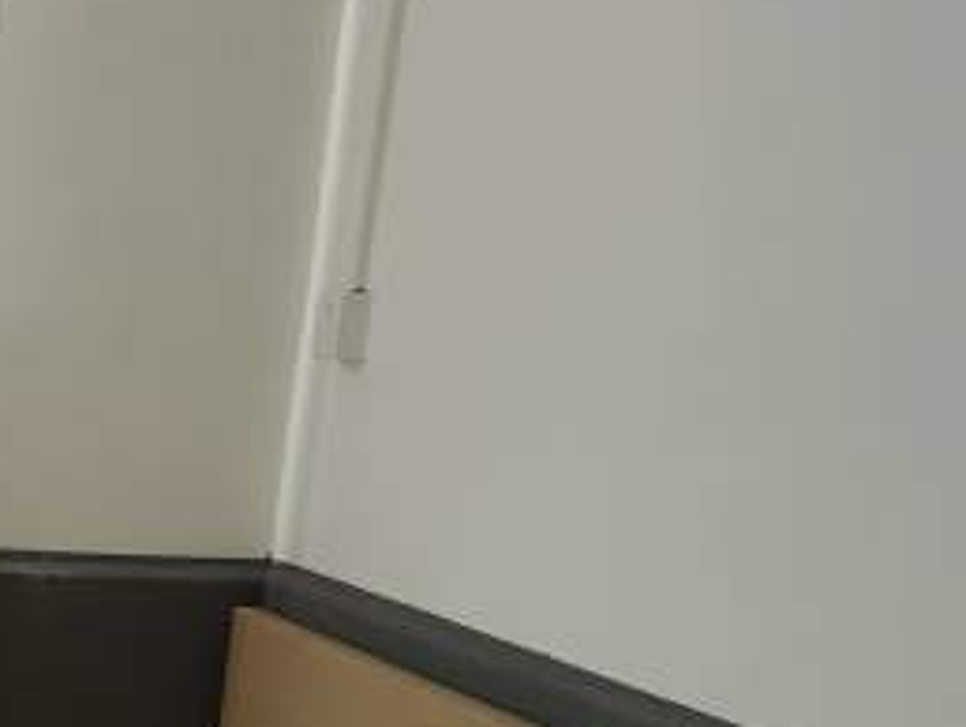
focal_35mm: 93
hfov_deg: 18.7
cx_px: -468
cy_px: 978
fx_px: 2598
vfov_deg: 15.1
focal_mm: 4.35
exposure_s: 1/33
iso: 304
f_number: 1.8
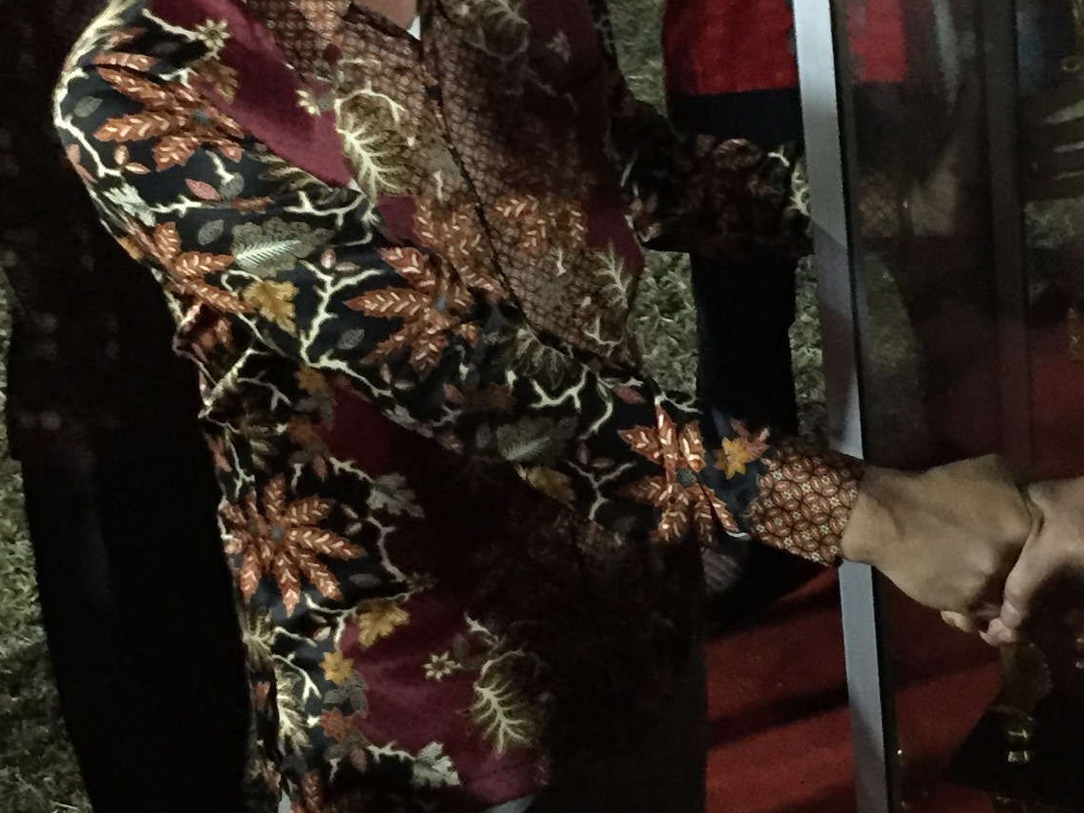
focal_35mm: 84
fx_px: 2630
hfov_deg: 23.0
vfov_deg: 17.5
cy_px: 318
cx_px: 844
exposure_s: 1/17
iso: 320
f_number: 2.2
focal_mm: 4.15
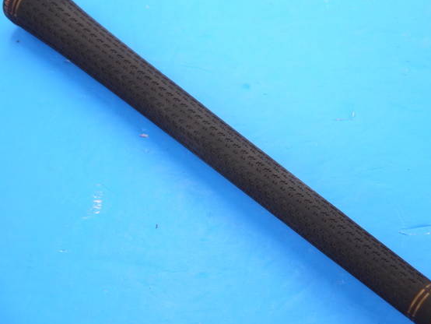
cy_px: 148
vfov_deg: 15.3
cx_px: 237
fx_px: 1208
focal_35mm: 97
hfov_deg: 20.2
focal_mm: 42
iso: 800
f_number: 5.6
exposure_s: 1/80
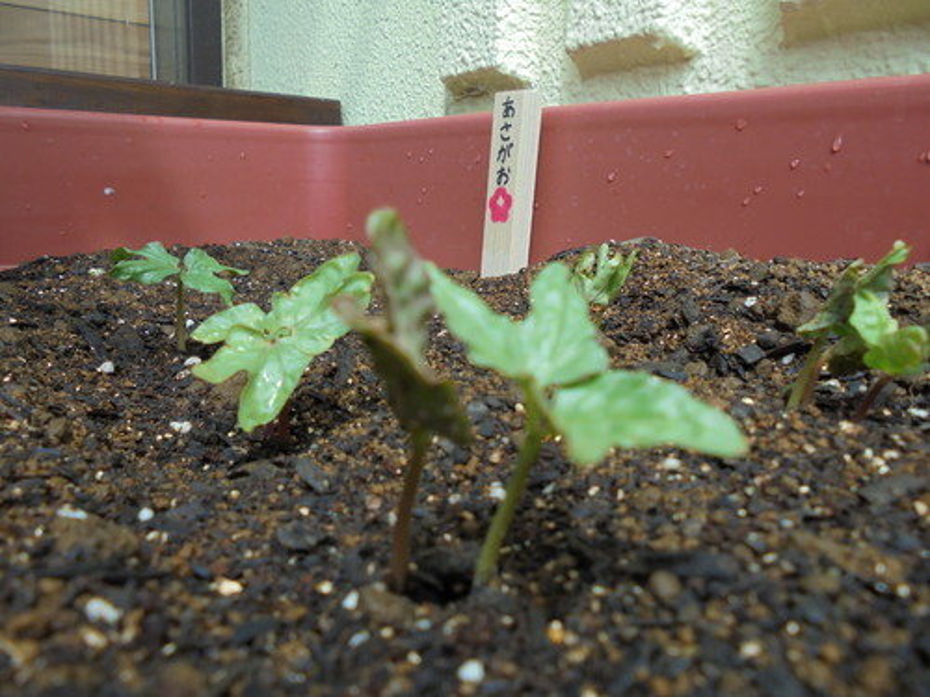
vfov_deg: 53.1
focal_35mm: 26
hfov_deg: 67.3
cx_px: 465
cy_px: 348
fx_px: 699
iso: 100
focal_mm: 4.6
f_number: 3.5
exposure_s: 1/400
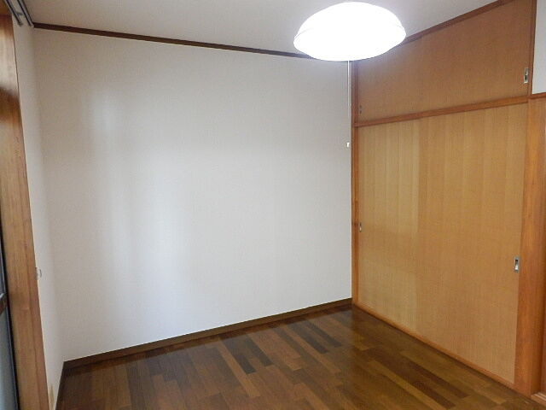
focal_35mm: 24
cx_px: 273
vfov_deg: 56.8
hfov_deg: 71.6
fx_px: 379
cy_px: 205
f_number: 3
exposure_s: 1/30
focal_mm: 4.2
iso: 640
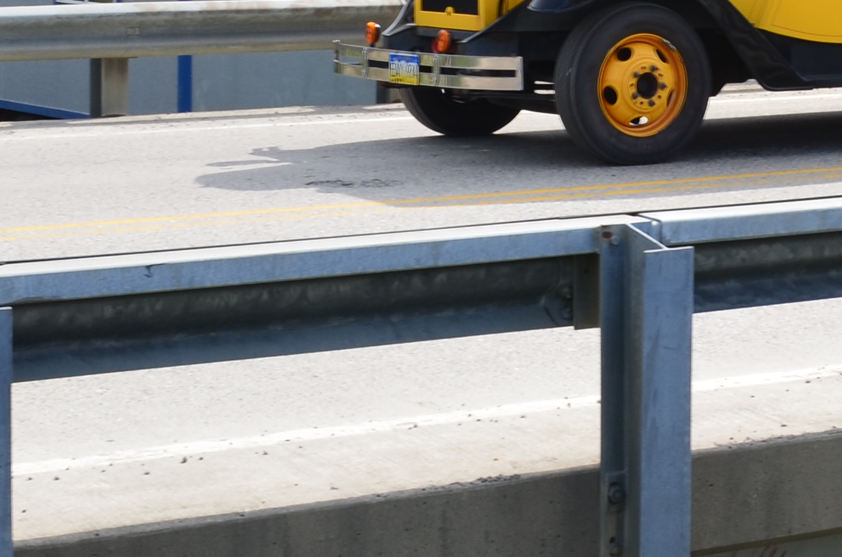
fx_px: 2614
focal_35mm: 112
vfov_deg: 11.9
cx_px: 715
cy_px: -98
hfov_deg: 18.1
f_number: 11
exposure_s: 1/125
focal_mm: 20
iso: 125
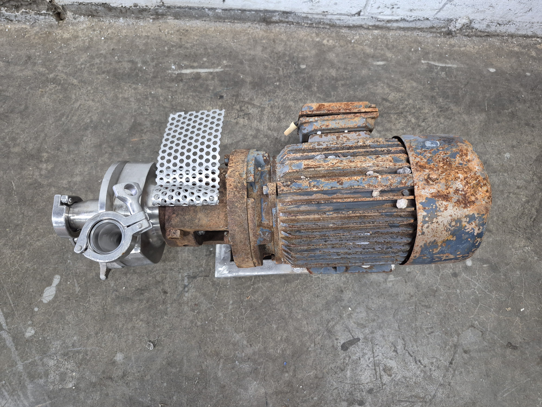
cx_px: 271
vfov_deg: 58.9
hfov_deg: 73.9
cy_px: 204
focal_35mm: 23
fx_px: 360
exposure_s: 1/120
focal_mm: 5.4
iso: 640
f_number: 1.8
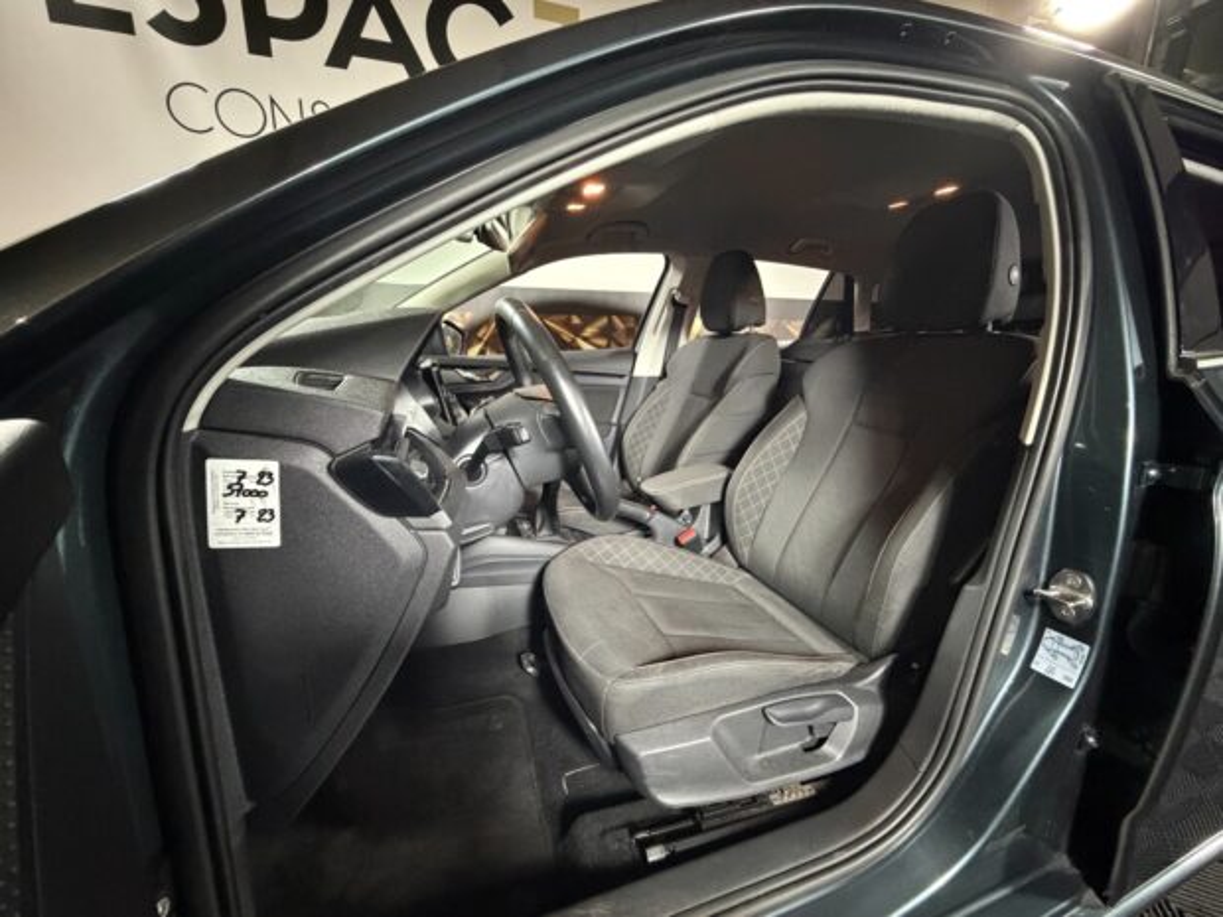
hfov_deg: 102.1
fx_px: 495
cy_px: 458
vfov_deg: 85.7
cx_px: 612
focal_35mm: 14
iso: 1000
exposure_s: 1/33
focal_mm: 2.22
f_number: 2.2
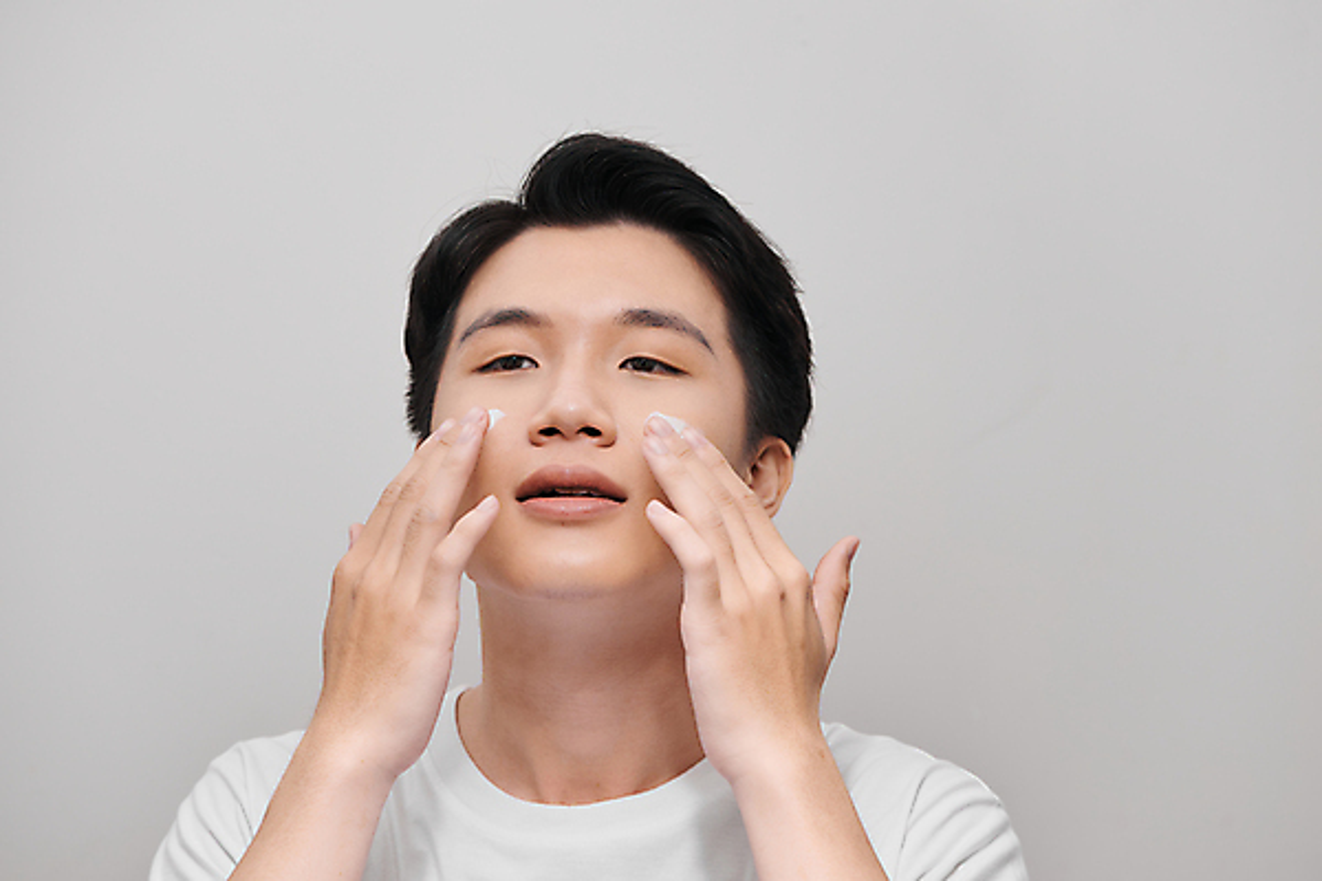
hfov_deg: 19.5
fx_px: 3856
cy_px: 440
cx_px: 661
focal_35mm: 105
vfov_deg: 13.0
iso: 200
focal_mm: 105
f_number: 6.3
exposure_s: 1/125
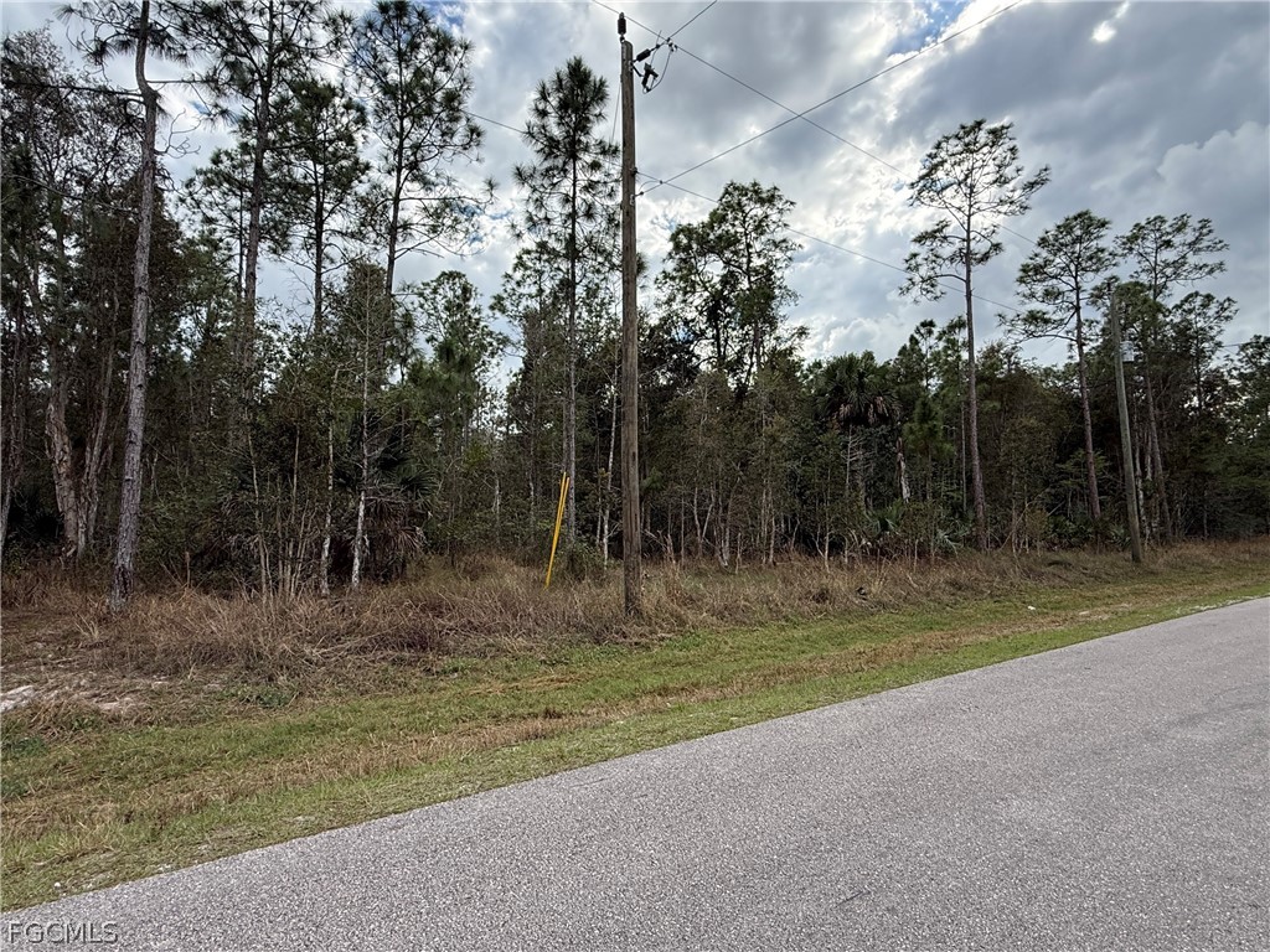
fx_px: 514
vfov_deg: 85.7
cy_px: 476
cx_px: 635
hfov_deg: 102.1
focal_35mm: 14
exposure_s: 1/1001
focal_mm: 2.22
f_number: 2.2
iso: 64
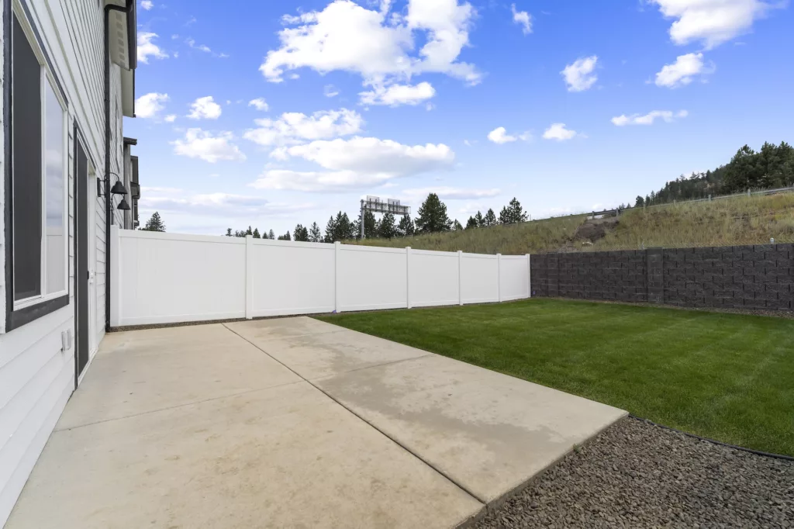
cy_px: 264
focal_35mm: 15
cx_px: 397
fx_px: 331
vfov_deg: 77.3
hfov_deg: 100.4
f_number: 8
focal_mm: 10
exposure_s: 1/2000
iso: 400
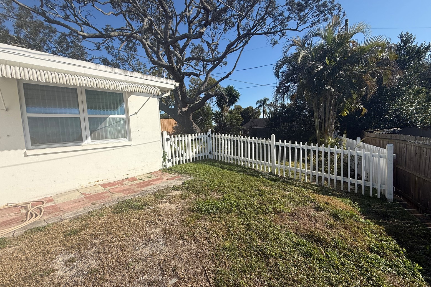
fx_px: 180
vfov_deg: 77.3
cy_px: 142
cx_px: 212
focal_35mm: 15
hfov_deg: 100.4
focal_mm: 2.22
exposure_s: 1/2976
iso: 50
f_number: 2.2
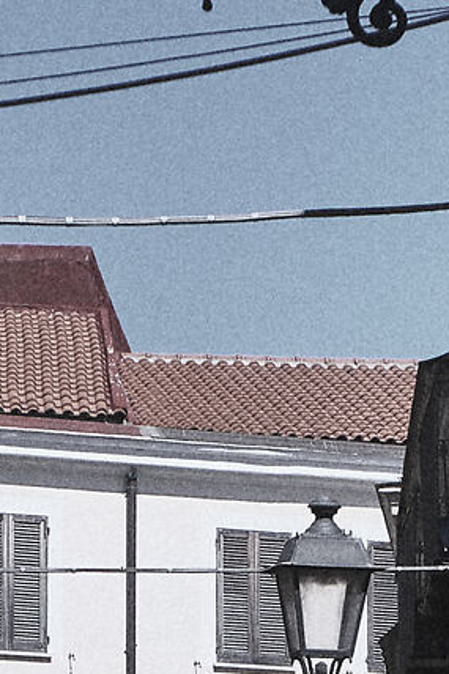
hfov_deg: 6.8
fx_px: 3782
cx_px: 115
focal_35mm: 202
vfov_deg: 9.8
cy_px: 1058
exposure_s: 1/500
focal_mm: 24
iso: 200
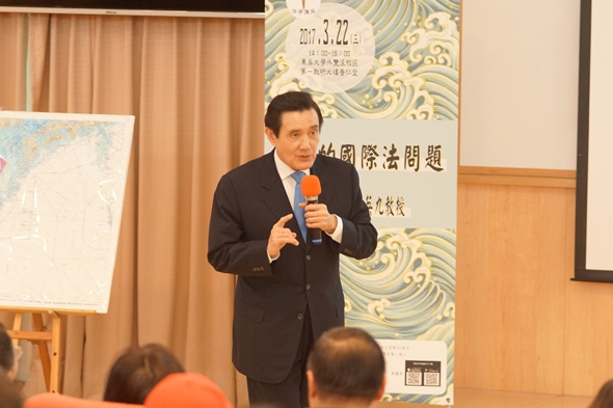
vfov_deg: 7.6
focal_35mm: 180
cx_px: 306
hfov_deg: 11.4
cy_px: 204
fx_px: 3064
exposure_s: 1/80
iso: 1600
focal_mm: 120
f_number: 3.5
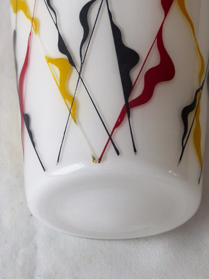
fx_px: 1240
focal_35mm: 154
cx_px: 104
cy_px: 140
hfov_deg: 9.6
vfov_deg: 12.8
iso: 400
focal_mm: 25.2
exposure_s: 1/30
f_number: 2.8
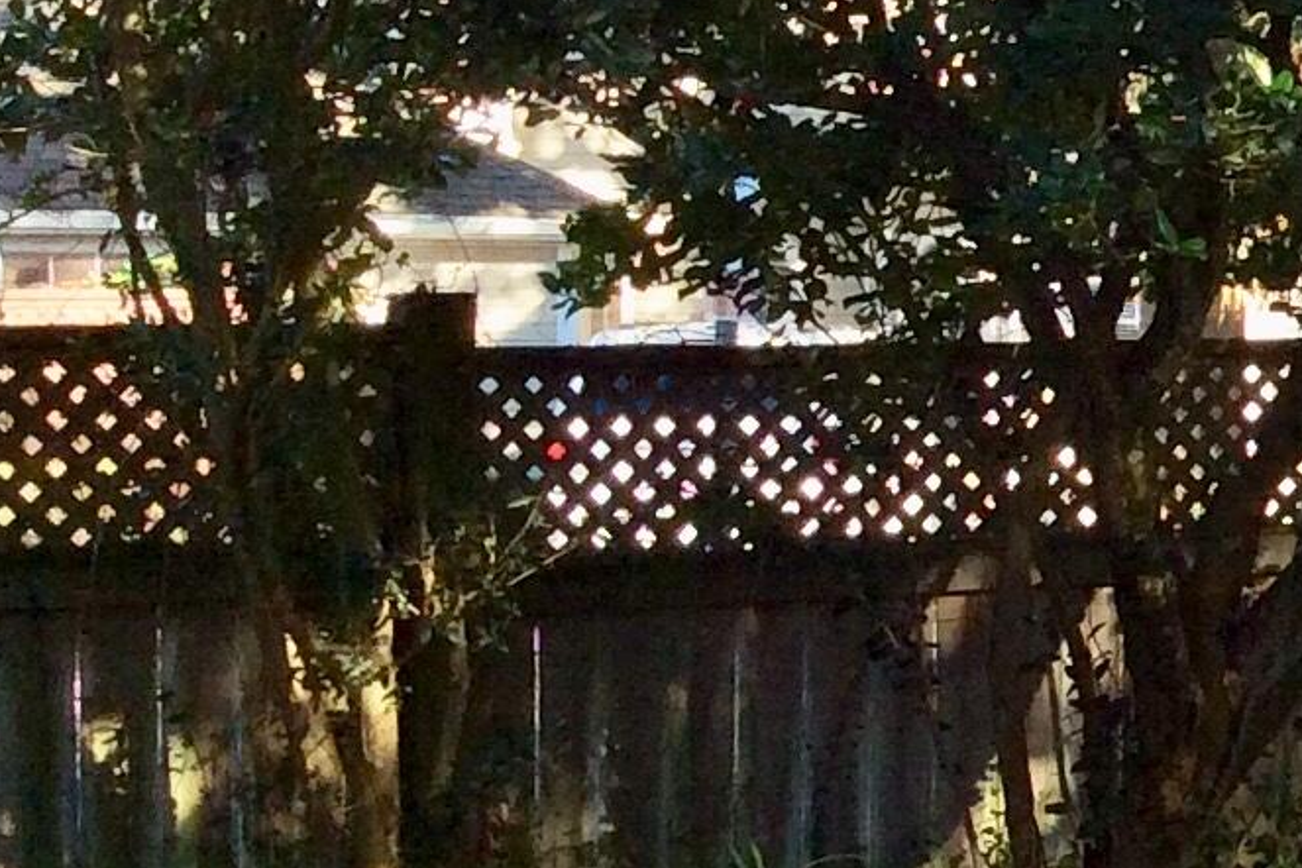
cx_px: 2472
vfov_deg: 10.5
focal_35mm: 130
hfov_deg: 13.8
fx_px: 4701
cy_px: 320
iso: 32
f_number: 2.4
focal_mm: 3.3
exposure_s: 1/302
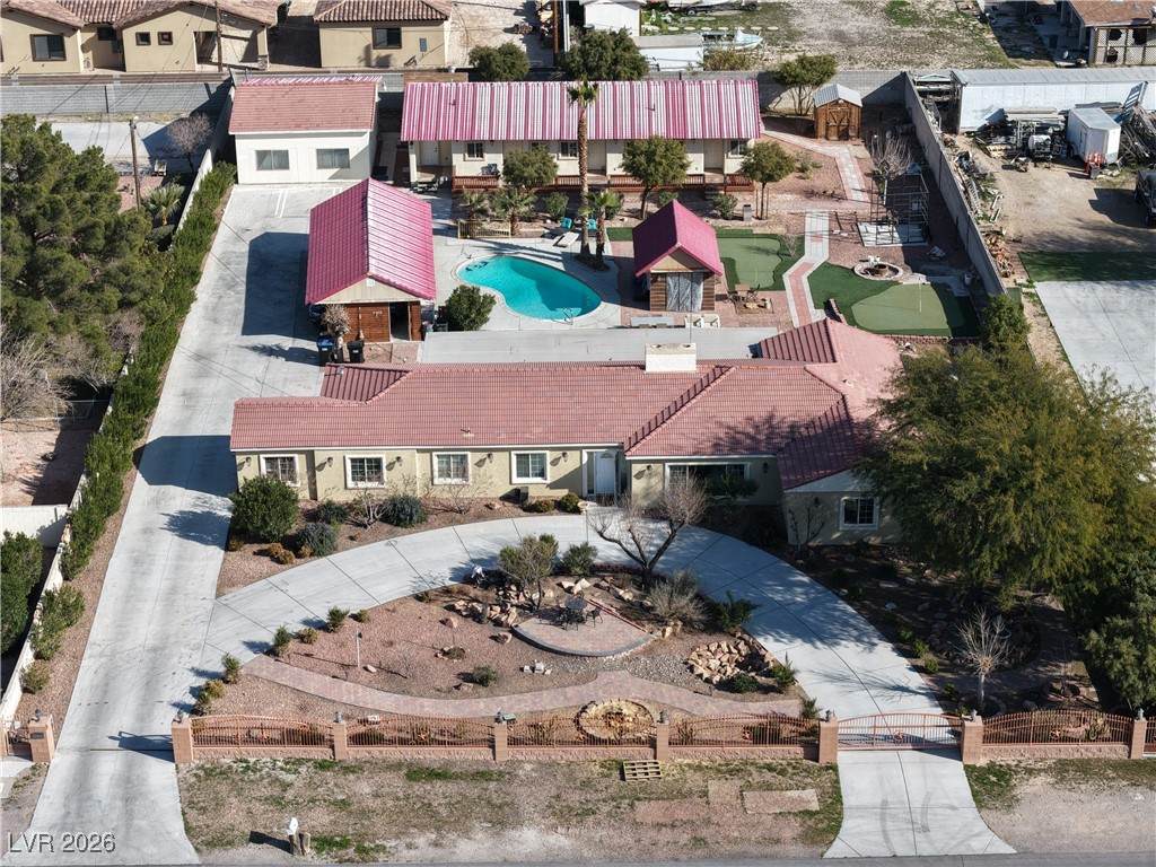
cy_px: 434
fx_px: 2338
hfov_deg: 27.8
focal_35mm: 70
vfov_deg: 21.0
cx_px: 578
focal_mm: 19.35
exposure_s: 1/60
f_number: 2.8
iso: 100
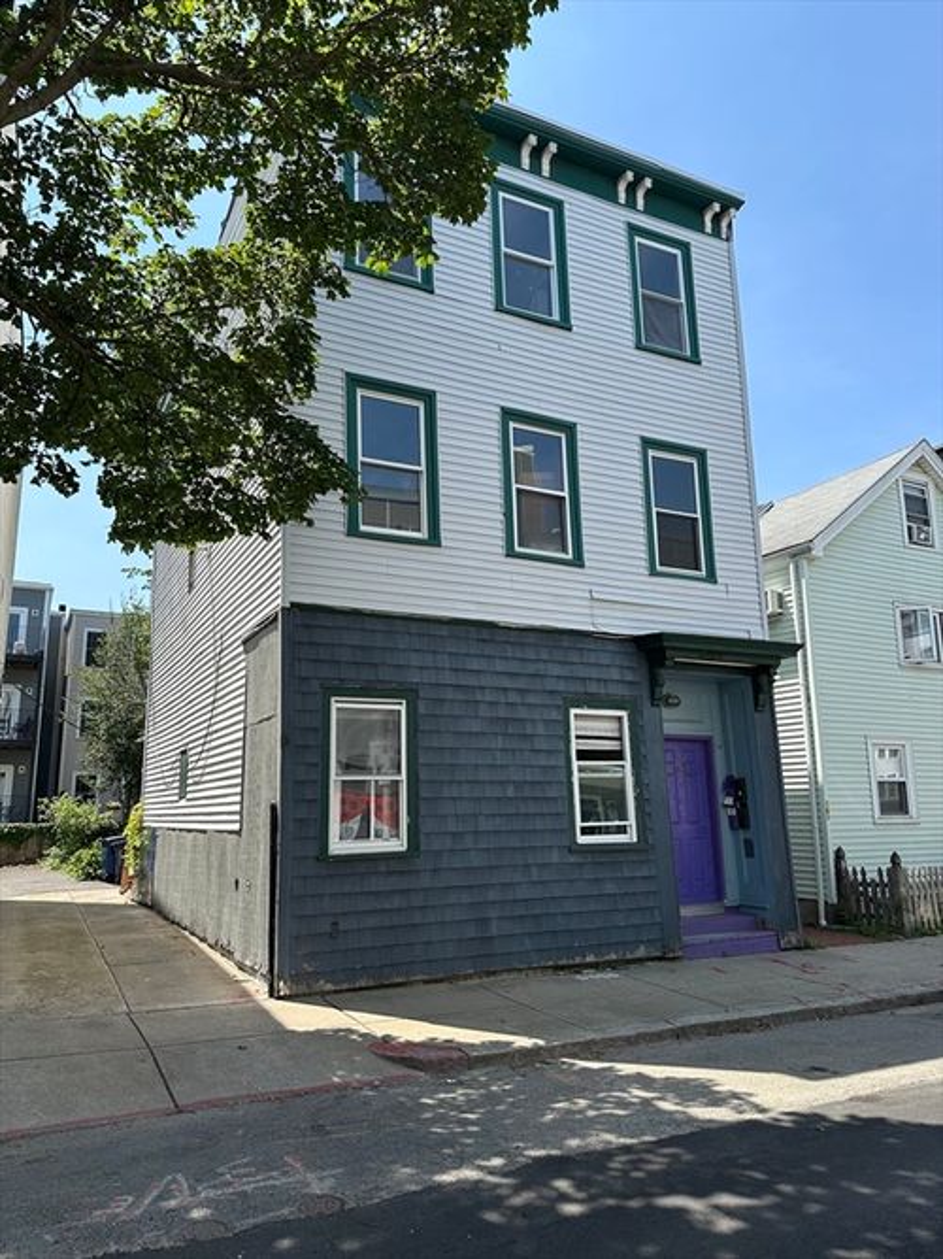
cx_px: 472
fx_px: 872
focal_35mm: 24
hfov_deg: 56.8
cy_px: 630
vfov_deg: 71.6
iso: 80
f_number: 1.78
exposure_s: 1/2299
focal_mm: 6.86
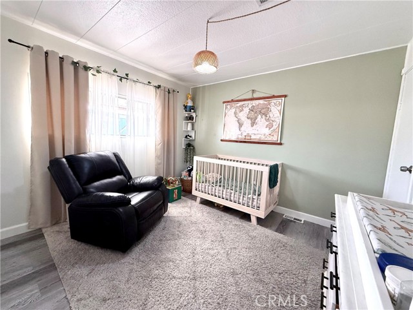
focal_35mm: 14
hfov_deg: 102.1
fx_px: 167
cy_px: 155
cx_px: 206
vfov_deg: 85.7
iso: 400
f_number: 2.2
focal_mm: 2.22
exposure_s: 1/120
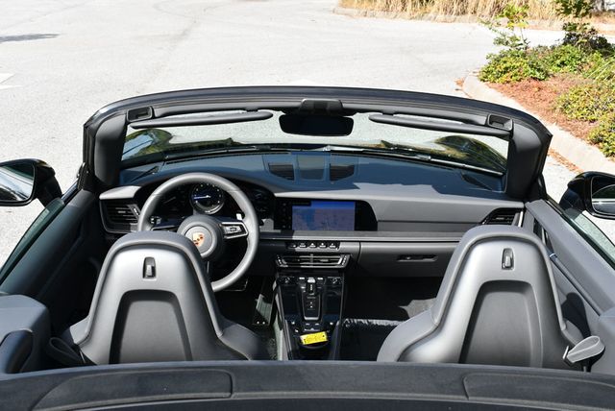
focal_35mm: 48
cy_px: 206
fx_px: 821
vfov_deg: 28.1
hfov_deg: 41.1
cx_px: 308
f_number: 8
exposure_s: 1/250
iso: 160
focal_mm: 24
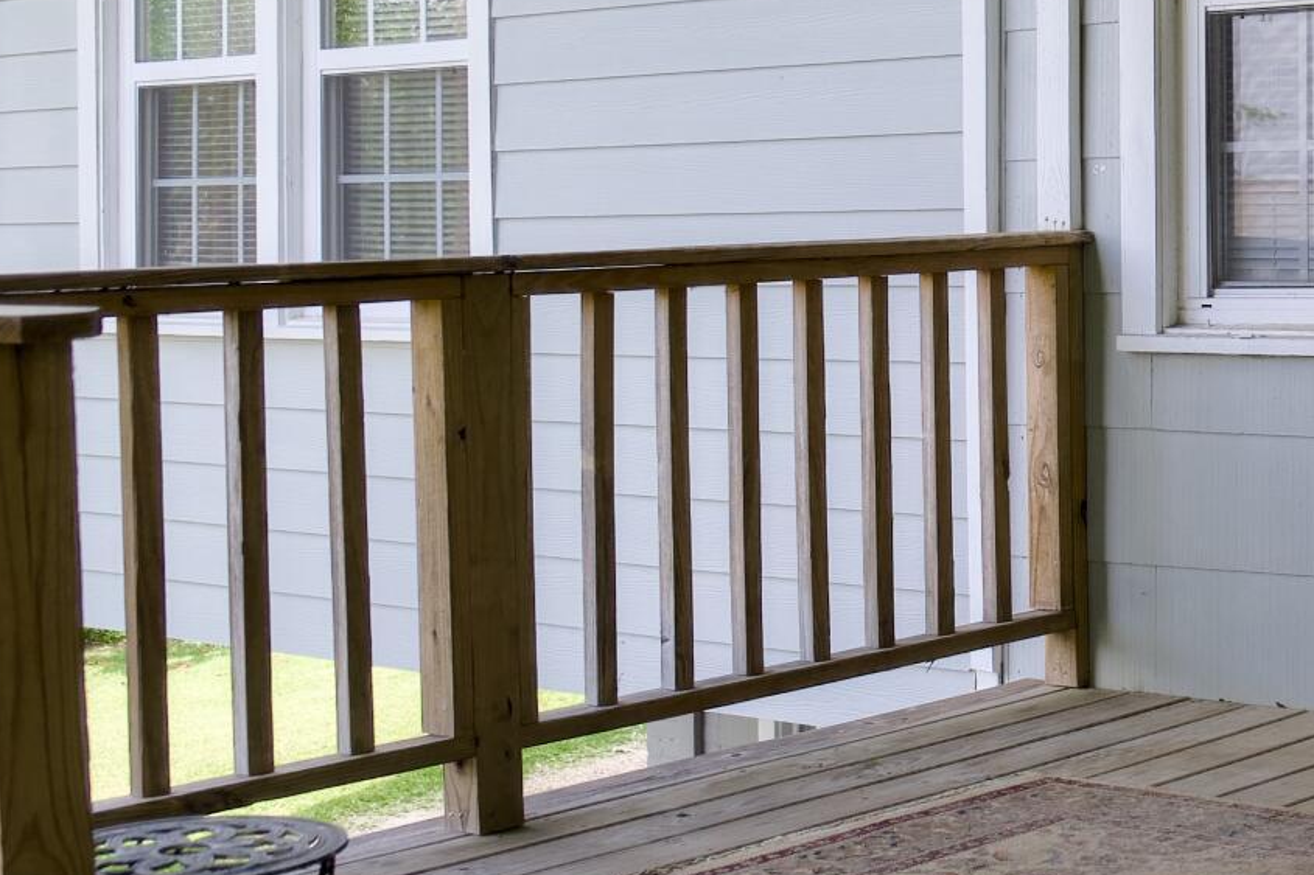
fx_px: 2591
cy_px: 213
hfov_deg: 26.3
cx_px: 1437
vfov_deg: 19.0
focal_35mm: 71
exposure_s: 1/160
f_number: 3.5
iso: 100
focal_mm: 20
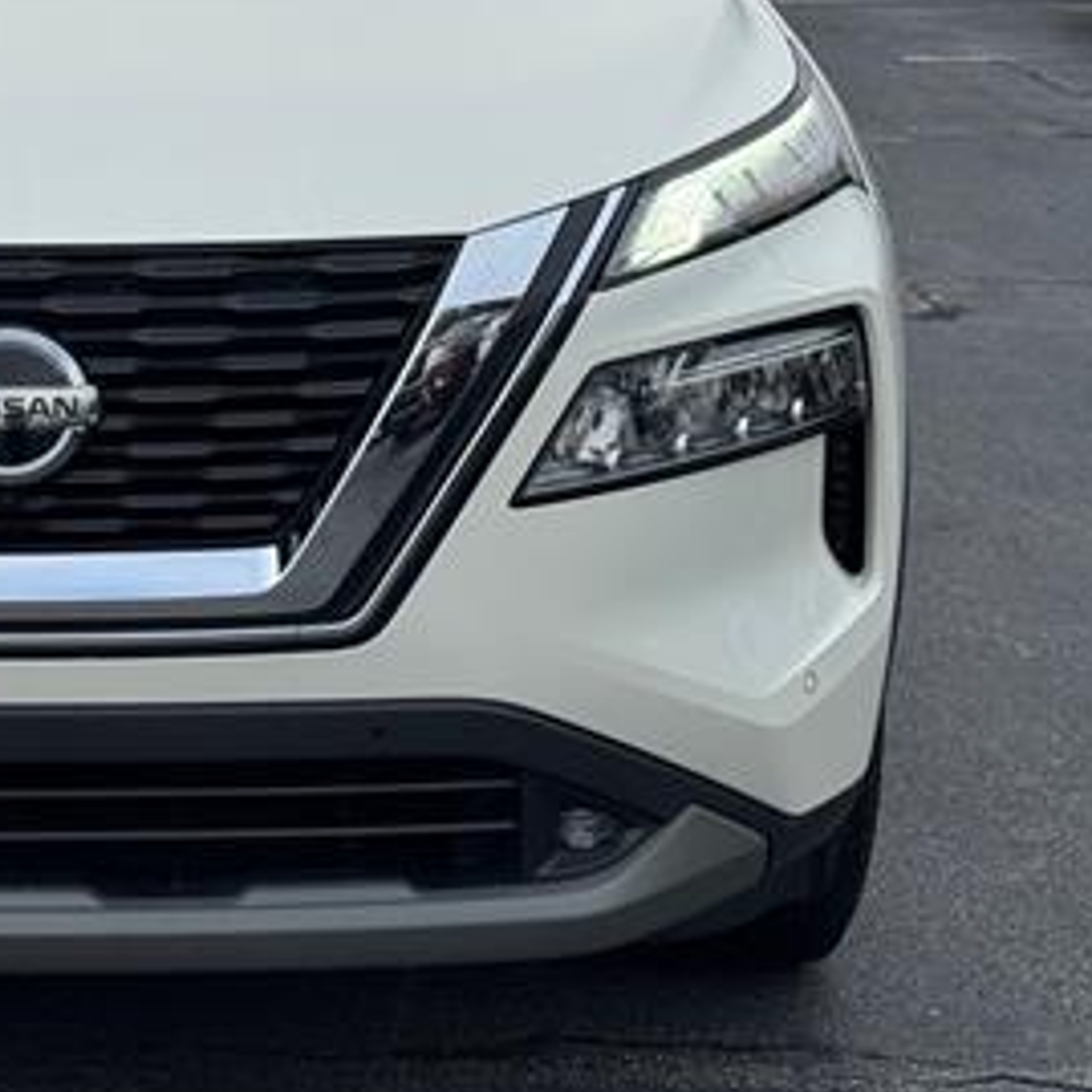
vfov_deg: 17.1
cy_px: 244
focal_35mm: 101
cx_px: 8
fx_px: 3605
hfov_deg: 16.9
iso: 64
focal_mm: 6.76
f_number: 1.78
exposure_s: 1/2513
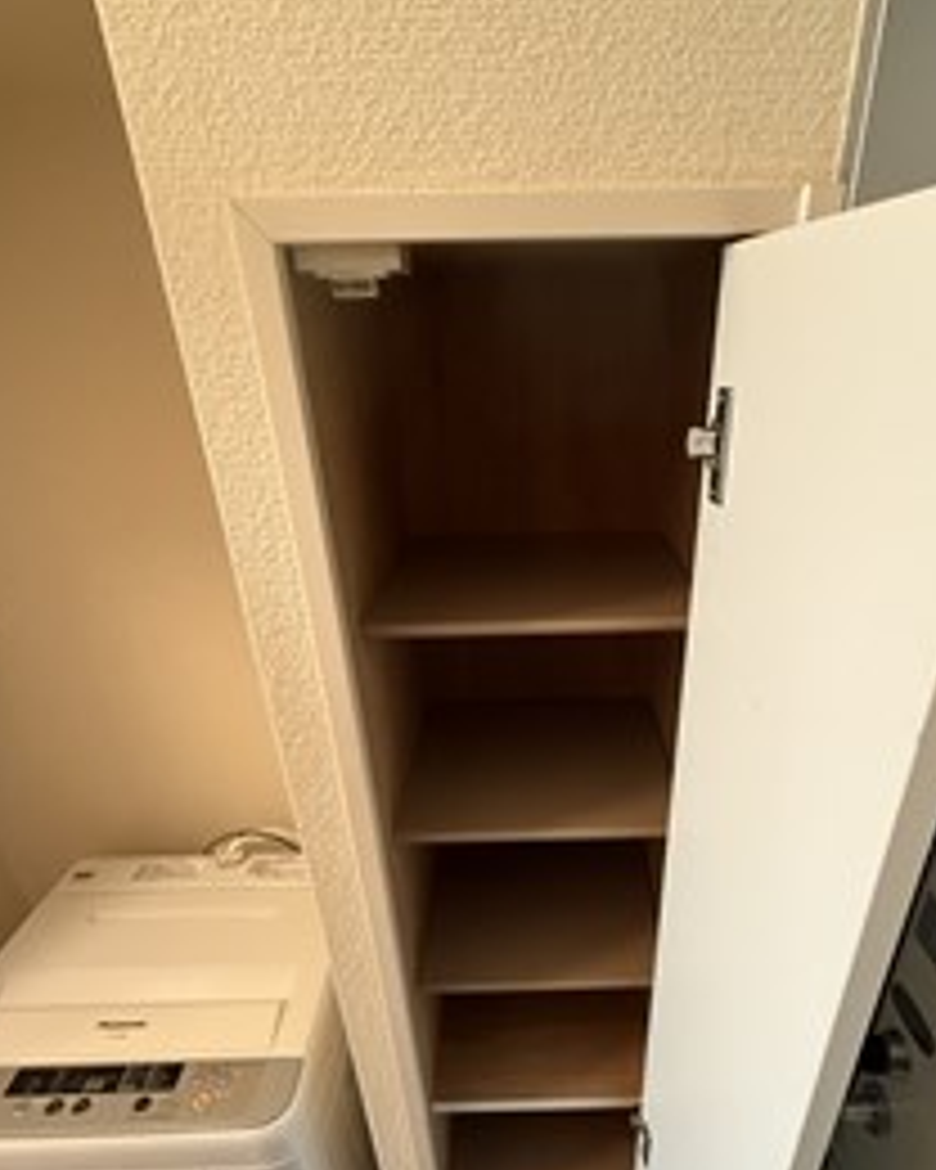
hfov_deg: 65.1
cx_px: 544
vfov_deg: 75.1
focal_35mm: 21
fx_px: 727
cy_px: 783
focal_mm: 2.22
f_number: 2.2
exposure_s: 1/50
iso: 640
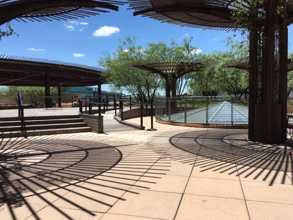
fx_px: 245
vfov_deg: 48.2
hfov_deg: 61.7
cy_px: 110
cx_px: 146
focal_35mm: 29
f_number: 2.2
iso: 25
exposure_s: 1/1374
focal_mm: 4.15
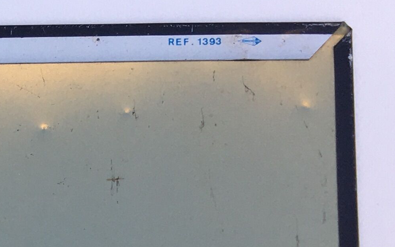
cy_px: 518
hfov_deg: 14.5
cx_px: -336
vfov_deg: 9.7
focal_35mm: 125
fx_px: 1346
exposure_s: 1/100
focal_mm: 4.15
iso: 25
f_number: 2.2
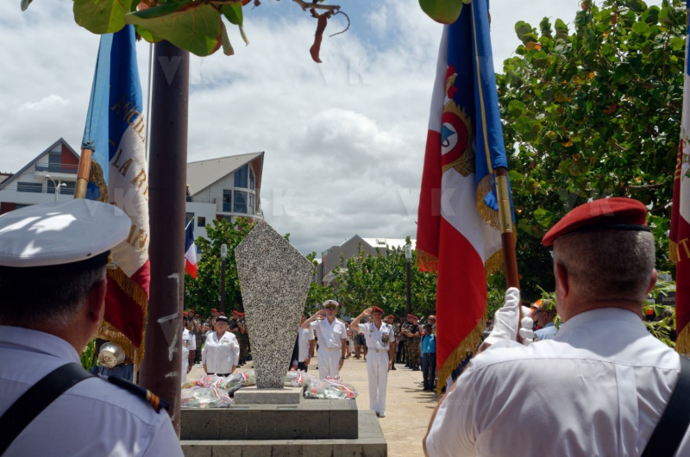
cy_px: 228
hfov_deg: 53.2
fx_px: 689
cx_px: 345
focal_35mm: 36
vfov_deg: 36.7
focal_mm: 24
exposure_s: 1/640
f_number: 11
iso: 125
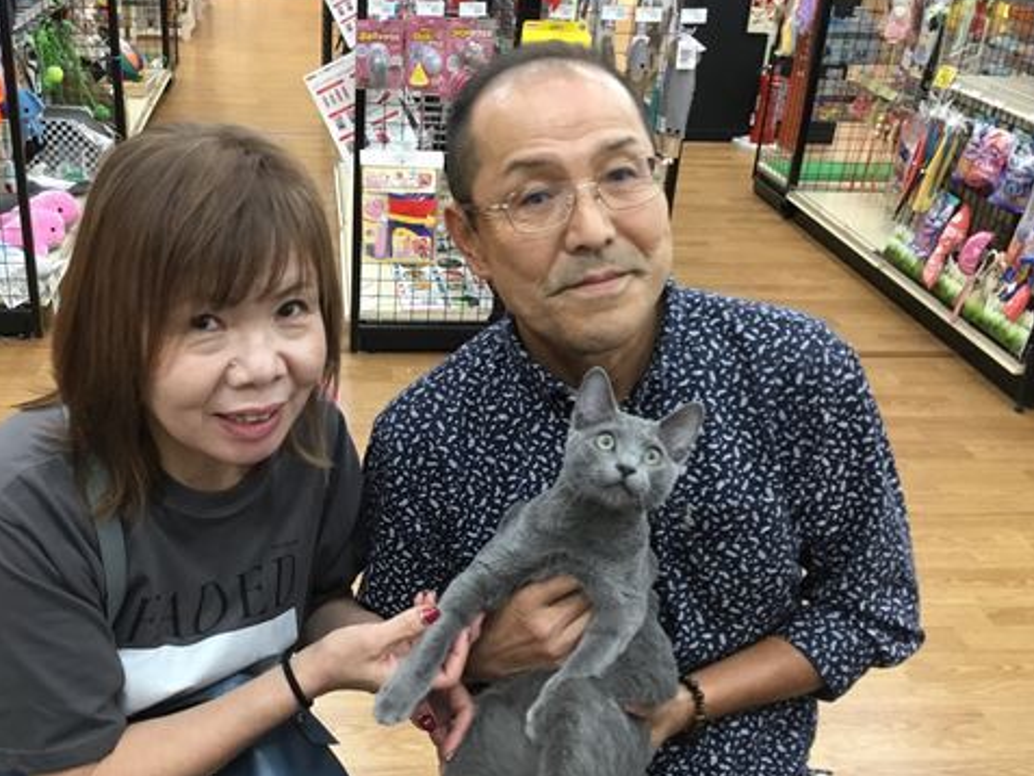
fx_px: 1165
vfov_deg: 36.8
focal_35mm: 39
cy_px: 438
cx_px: 401
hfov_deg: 47.5
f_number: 2.4
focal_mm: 3.3
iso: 160
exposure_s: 1/33
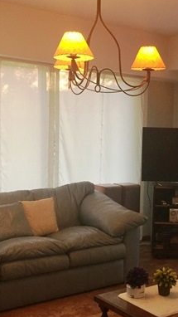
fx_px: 445
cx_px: 143
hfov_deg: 22.3
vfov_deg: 39.0
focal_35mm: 53
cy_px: 187
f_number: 2.2
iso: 160
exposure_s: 1/33
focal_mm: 4.15
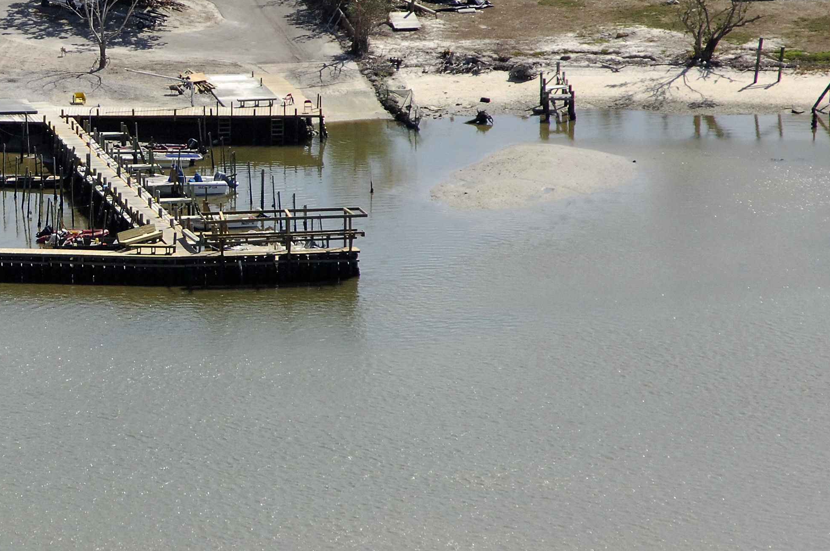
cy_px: 233
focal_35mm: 312
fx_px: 7186
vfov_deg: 4.4
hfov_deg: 6.6
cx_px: -33
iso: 400
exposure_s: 1/1000
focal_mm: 95
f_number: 7.1
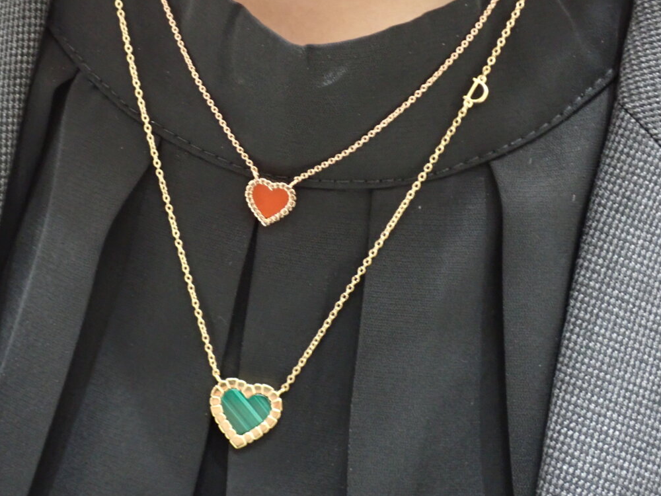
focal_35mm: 60
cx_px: 269
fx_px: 1146
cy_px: 230
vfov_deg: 24.4
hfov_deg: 32.1
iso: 800
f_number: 3.2
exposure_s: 1/25
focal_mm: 9.01
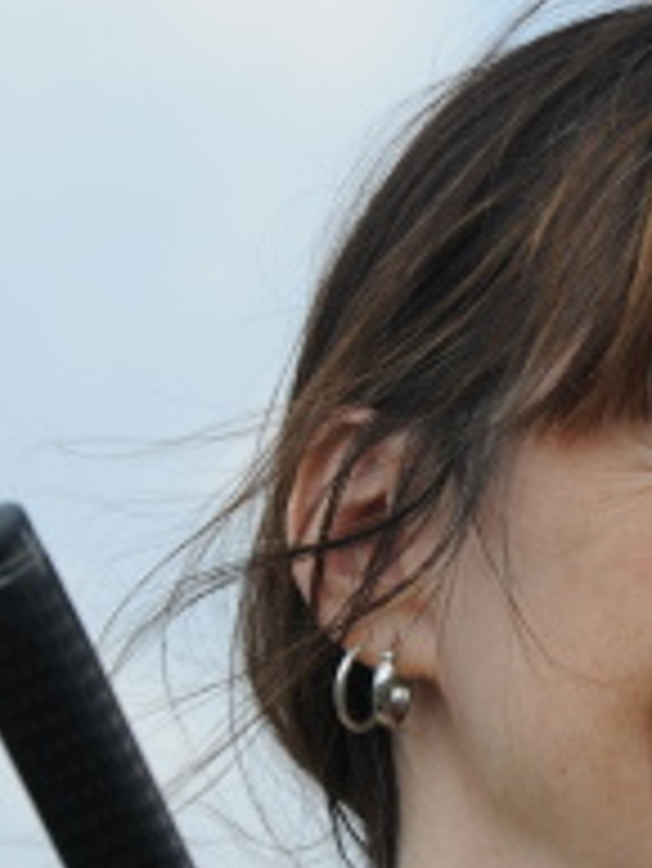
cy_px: 657
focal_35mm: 391
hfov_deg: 3.8
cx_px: 688
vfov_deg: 5.1
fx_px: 9815
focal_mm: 105
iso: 200
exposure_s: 1/400
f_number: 9
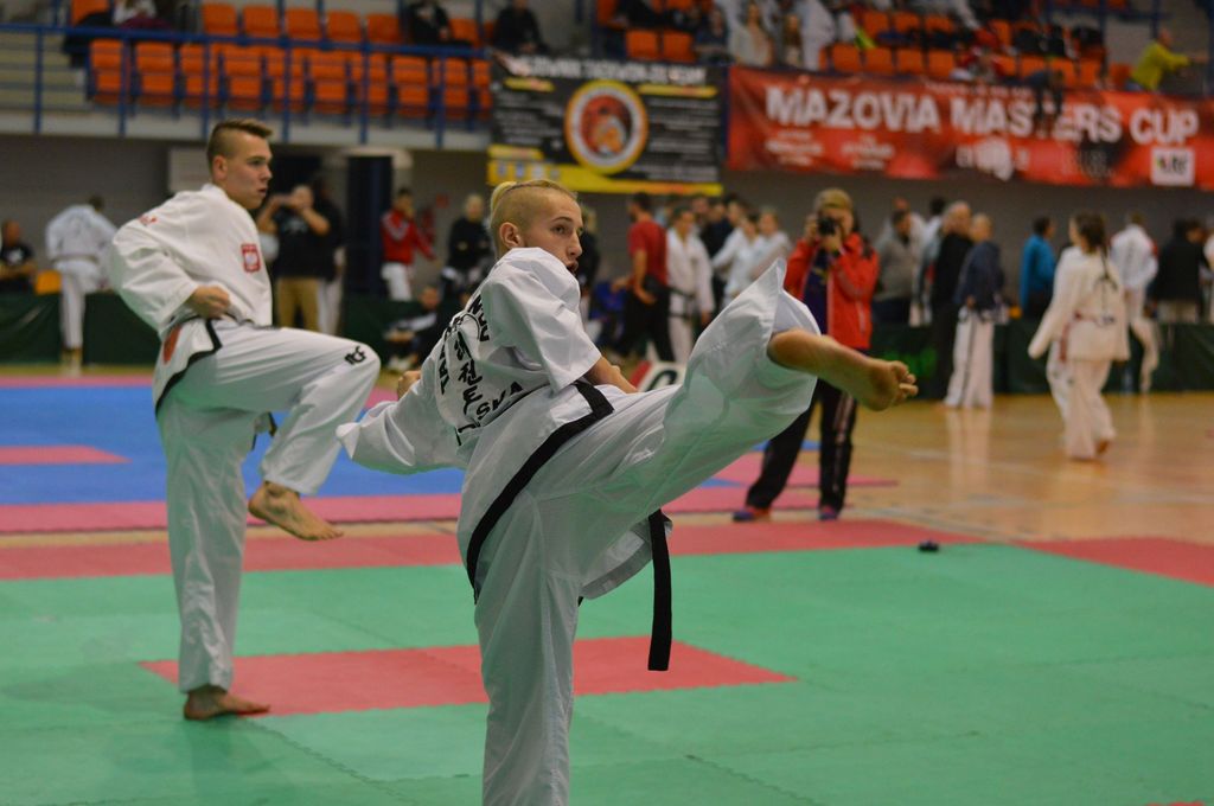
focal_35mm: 75
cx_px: 607
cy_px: 403
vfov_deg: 18.1
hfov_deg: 27.0
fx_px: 2526
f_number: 2.2
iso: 1600
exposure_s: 1/500
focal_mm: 50
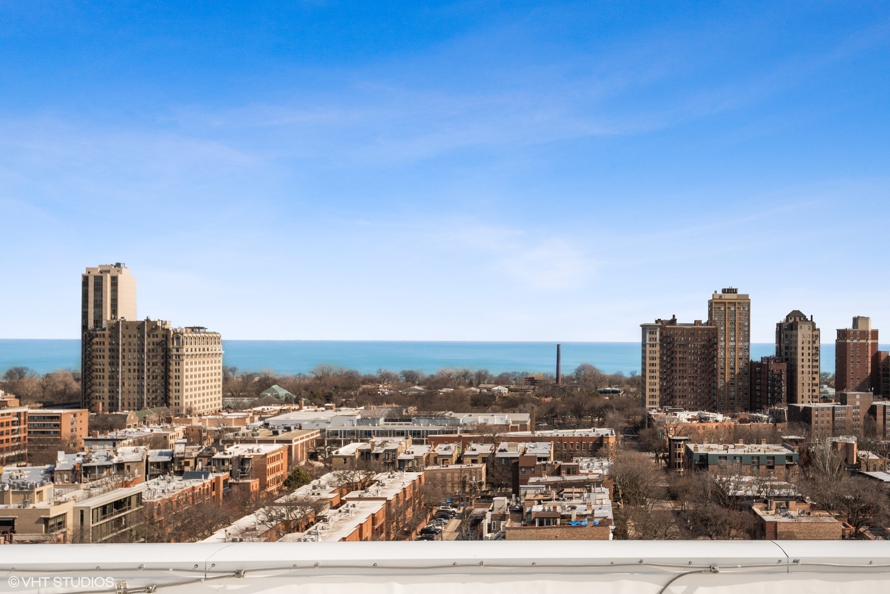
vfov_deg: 37.9
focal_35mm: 35
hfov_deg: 54.4
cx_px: 445
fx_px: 865
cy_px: 297
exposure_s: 1/4000
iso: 200
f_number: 8
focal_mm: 35
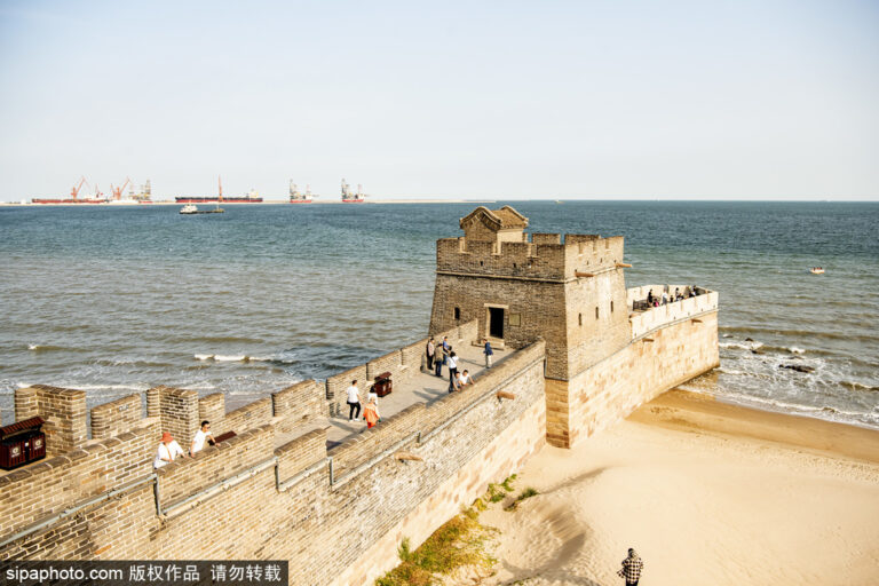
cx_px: 440
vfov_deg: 45.0
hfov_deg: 63.7
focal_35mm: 29
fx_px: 708
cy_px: 293
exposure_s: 1/2000
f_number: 5.6
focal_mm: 29
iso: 640
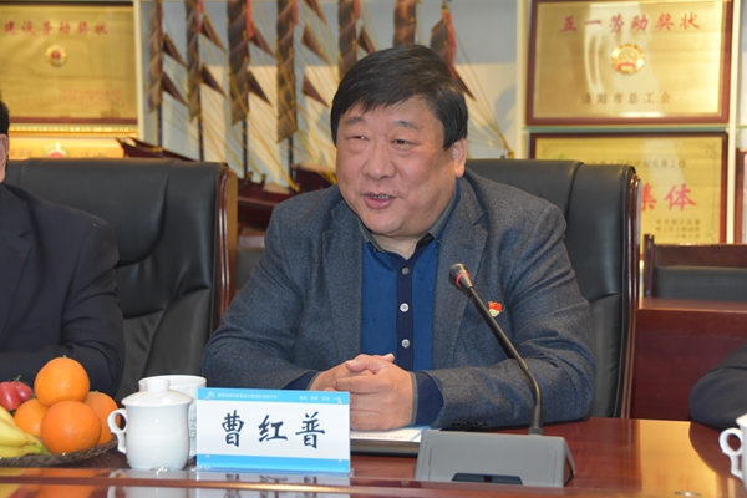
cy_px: 249
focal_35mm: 84
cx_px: 374
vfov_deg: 16.3
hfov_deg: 24.2
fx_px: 1743
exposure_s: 1/60
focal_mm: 56
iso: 1600
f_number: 4.8
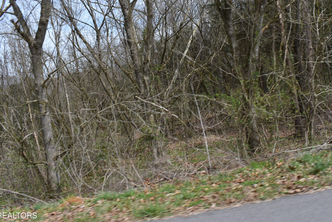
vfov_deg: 38.7
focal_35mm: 34
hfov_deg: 55.6
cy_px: 88
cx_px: 187
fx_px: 314
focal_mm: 18
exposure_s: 1/250
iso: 160
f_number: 8
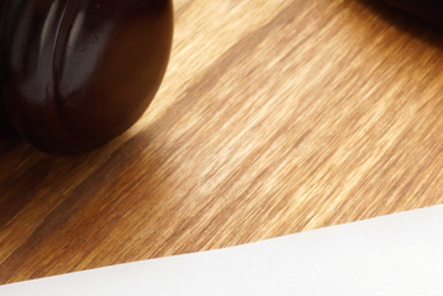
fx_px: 1588
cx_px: 391
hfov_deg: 15.7
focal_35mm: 129
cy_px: 225
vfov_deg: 10.6
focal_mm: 30
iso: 200
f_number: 20
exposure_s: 1/6
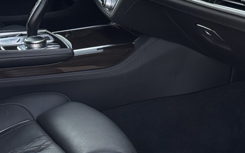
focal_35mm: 147
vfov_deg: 8.9
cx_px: 150
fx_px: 982
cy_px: 40
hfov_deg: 14.2
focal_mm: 6.76
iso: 64
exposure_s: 1/274
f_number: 1.78
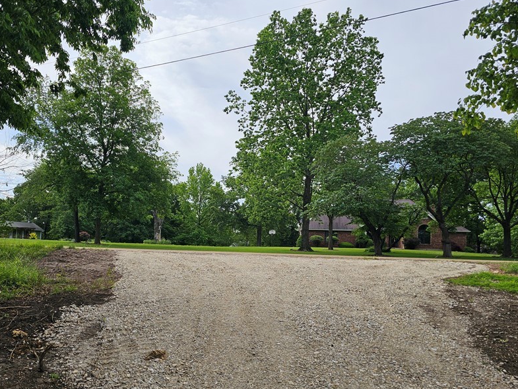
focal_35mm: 30
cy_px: 233
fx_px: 449
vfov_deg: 46.5
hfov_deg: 59.9
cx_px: 236
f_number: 1.7
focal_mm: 6.3
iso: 10
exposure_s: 1/734
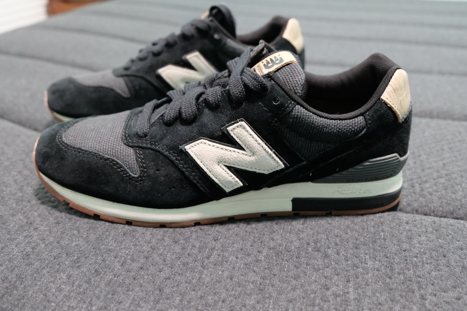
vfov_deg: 40.0
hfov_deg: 57.2
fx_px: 428
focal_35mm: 33
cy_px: 156
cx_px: 234
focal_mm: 22.2
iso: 6400
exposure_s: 1/40
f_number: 4
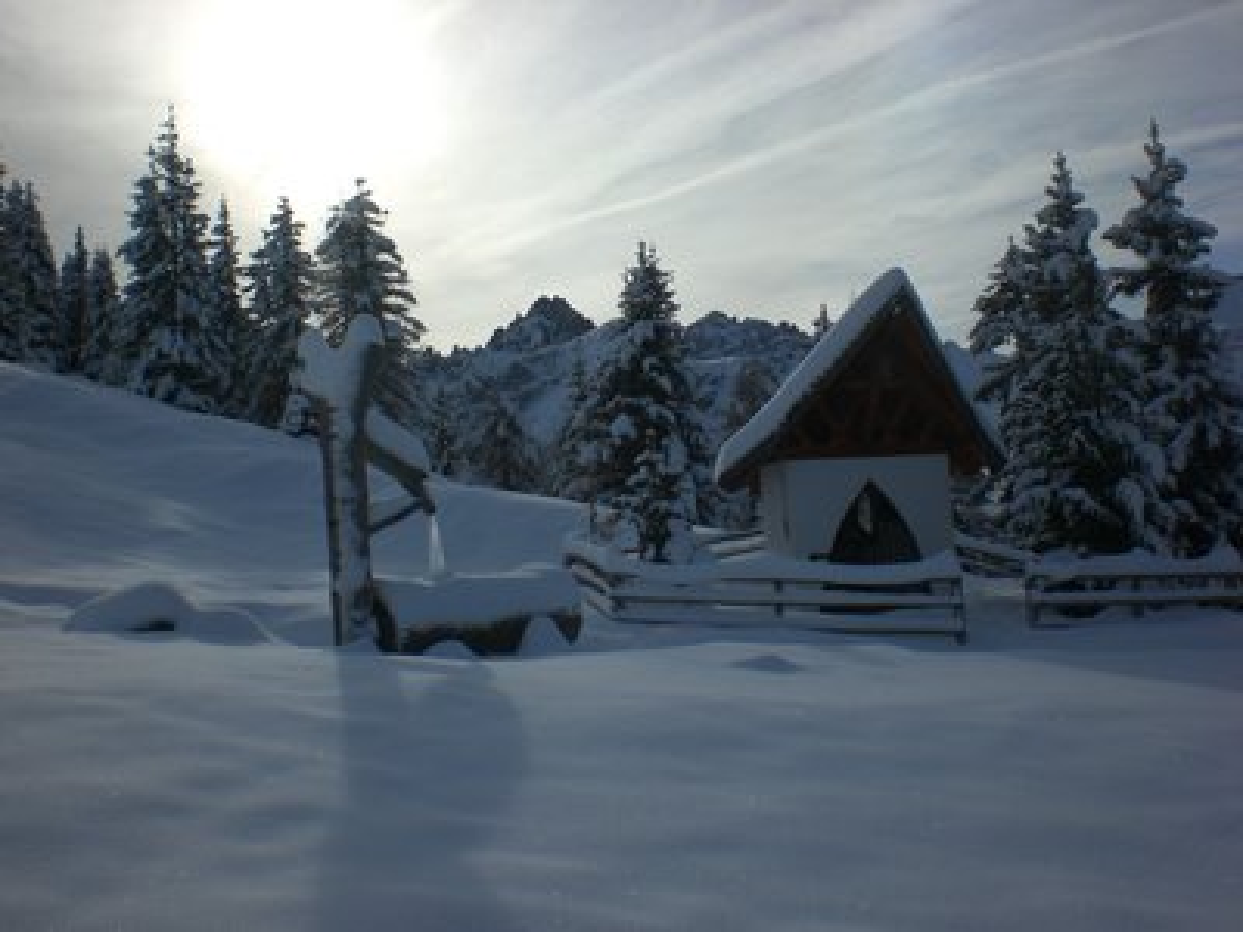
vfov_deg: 37.7
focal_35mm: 38
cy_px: 466
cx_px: 622
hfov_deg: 49.0
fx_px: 1365
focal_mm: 6.3
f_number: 4.4
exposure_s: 1/2000
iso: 50
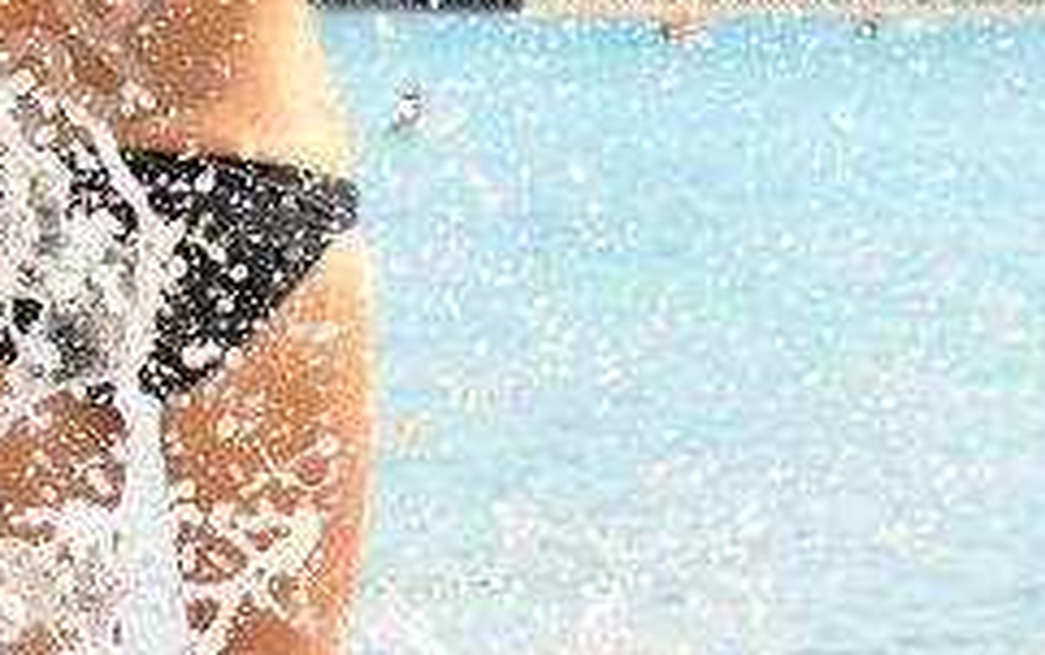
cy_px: 50
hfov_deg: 11.2
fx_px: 5329
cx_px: 715
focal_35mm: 187
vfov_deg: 7.0
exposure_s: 1/2500
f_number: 3.2
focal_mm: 34
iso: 200
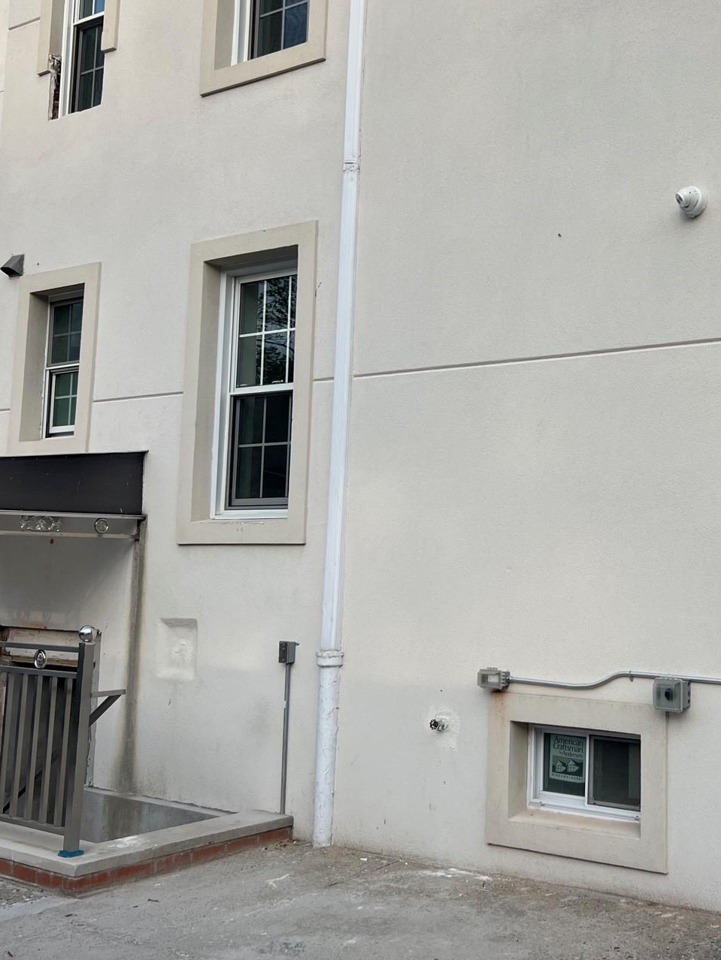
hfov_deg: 33.4
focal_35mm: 41
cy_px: 433
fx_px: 1138
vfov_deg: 45.7
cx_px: 639
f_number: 1.5
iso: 50
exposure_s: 1/1972
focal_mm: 5.7
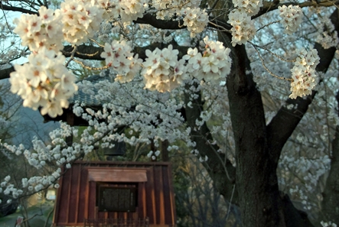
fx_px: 537
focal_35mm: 57
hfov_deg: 34.9
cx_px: 137
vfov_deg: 23.6
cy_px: 50
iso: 100
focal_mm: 21
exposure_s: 1/180
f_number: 4
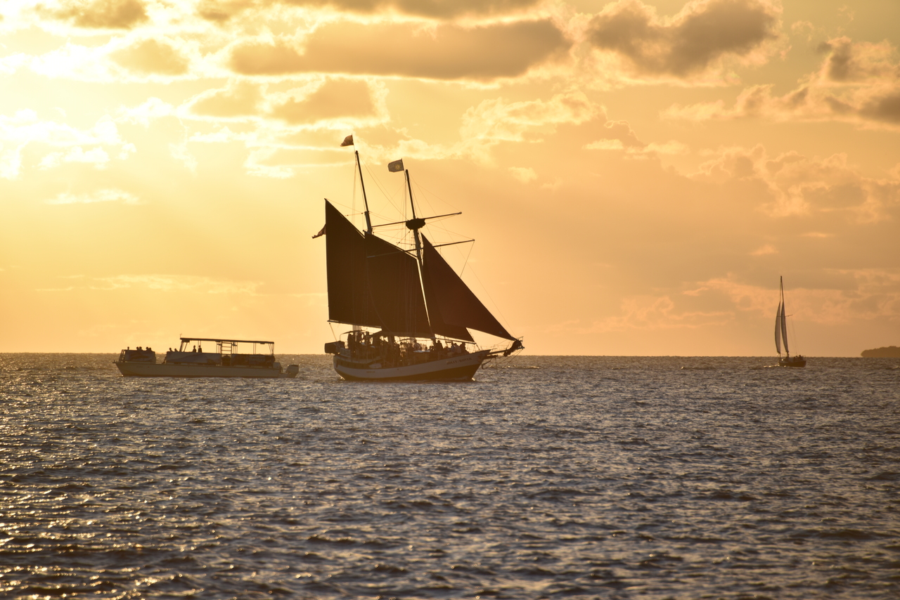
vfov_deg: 4.6
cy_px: 300
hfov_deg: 6.9
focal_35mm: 300
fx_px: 7501
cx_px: 450
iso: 100
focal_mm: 300
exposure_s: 1/640
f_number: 6.3
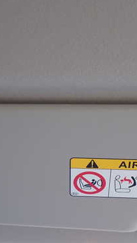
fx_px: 342
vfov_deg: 39.1
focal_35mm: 53
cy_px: 139
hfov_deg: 22.5
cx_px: 42
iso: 100
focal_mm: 5.4
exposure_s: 1/100
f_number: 2.3
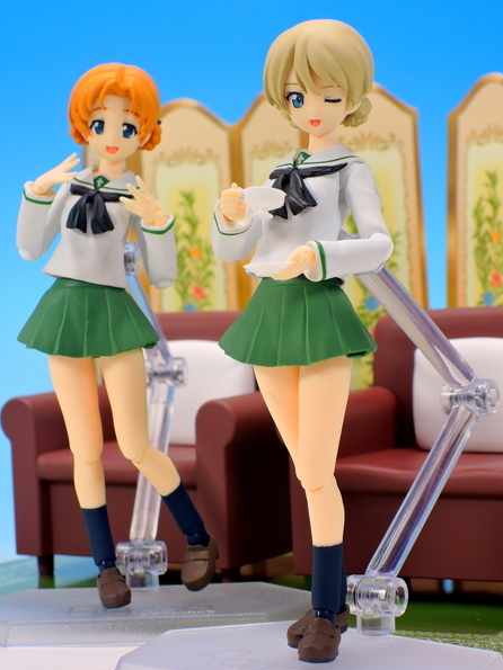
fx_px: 2345
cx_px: 253
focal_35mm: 121
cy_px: 337
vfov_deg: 16.3
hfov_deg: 12.2
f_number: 7.1
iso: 80
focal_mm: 25.5
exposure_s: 1/1.3
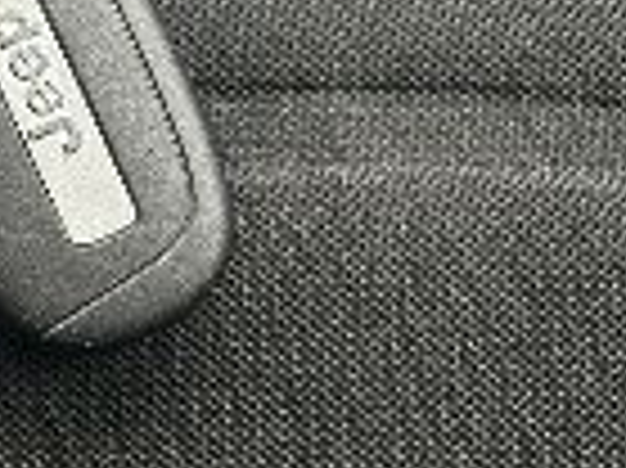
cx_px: -239
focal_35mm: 78
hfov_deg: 21.9
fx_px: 1409
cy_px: 54
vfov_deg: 18.6
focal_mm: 5.7
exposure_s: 1/39
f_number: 1.5
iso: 640
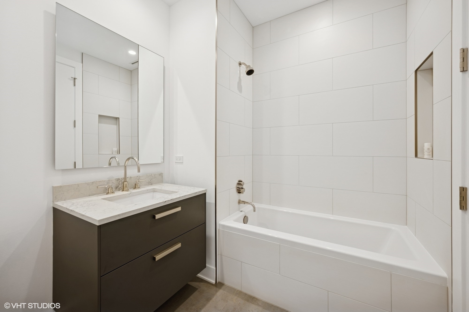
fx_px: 182
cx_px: 234
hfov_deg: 104.3
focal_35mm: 14
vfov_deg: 81.1
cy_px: 156
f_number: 10
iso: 100
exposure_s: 1/2
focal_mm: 14
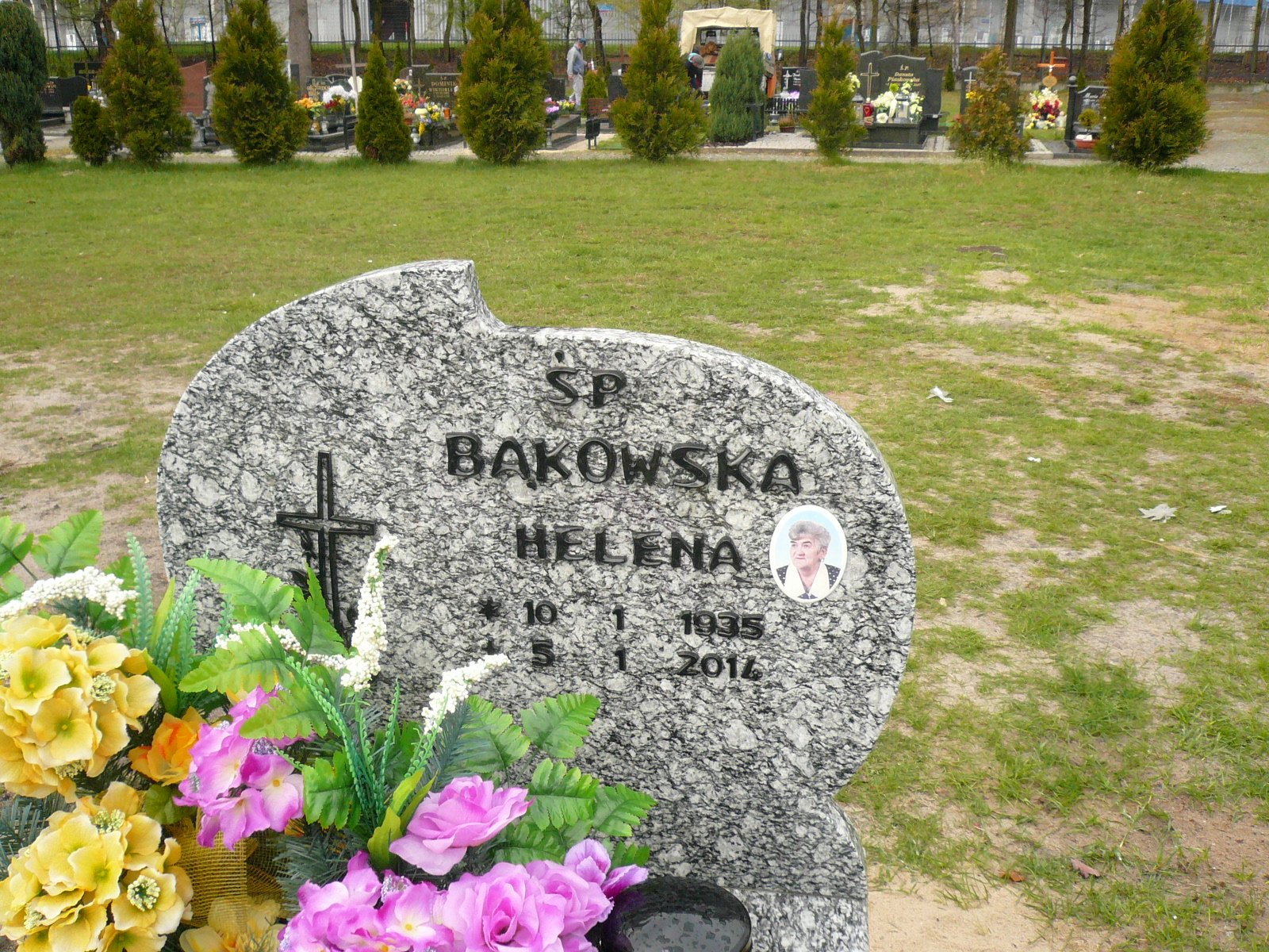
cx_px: 634
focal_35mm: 33
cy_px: 476
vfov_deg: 42.9
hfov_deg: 55.4
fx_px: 1210
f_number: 2.8
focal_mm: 4.6
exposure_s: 1/640
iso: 100
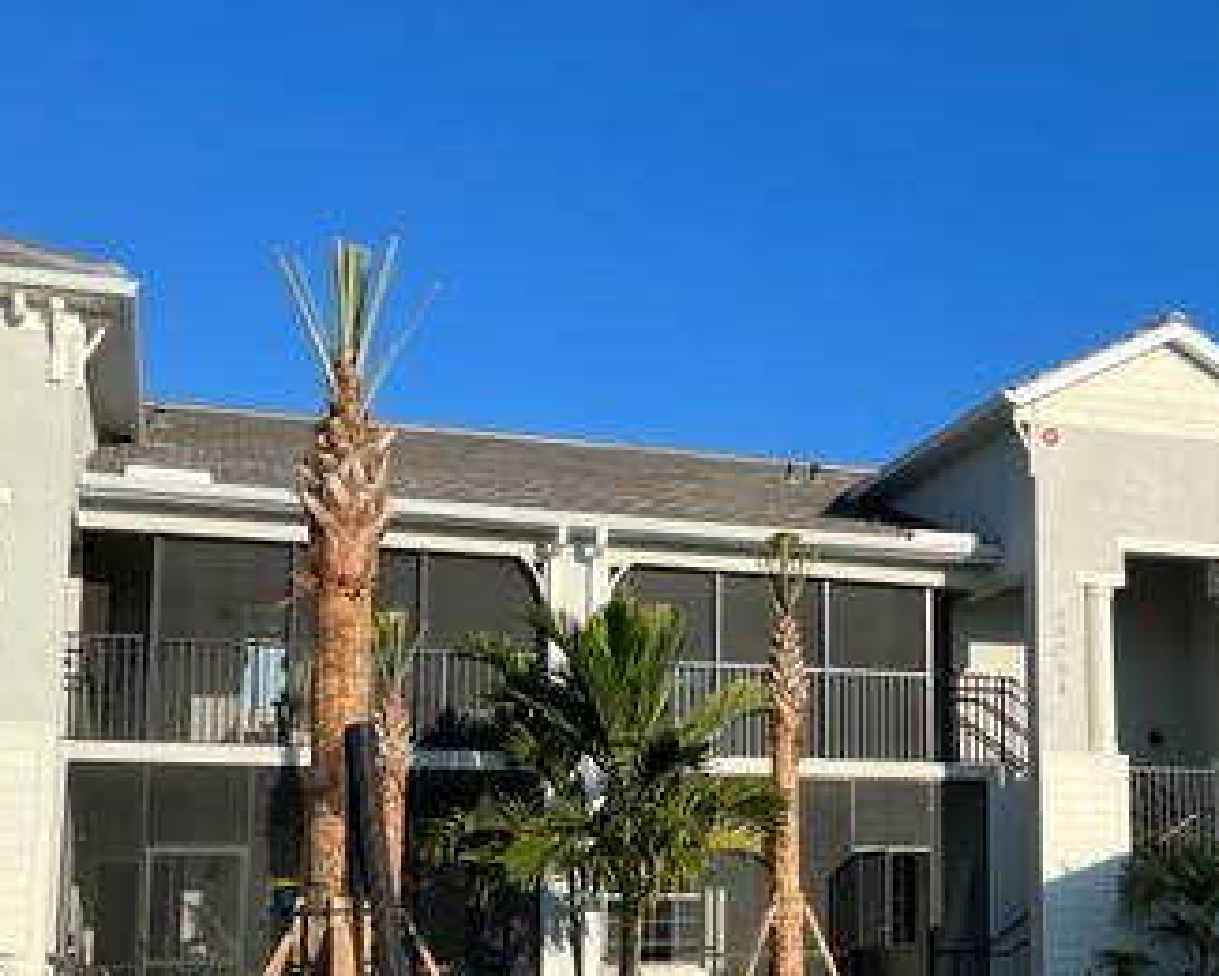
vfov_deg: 29.9
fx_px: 1804
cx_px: 915
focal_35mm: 50
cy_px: 691
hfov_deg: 36.5
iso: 50
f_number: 1.6
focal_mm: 5.1
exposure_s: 1/3876
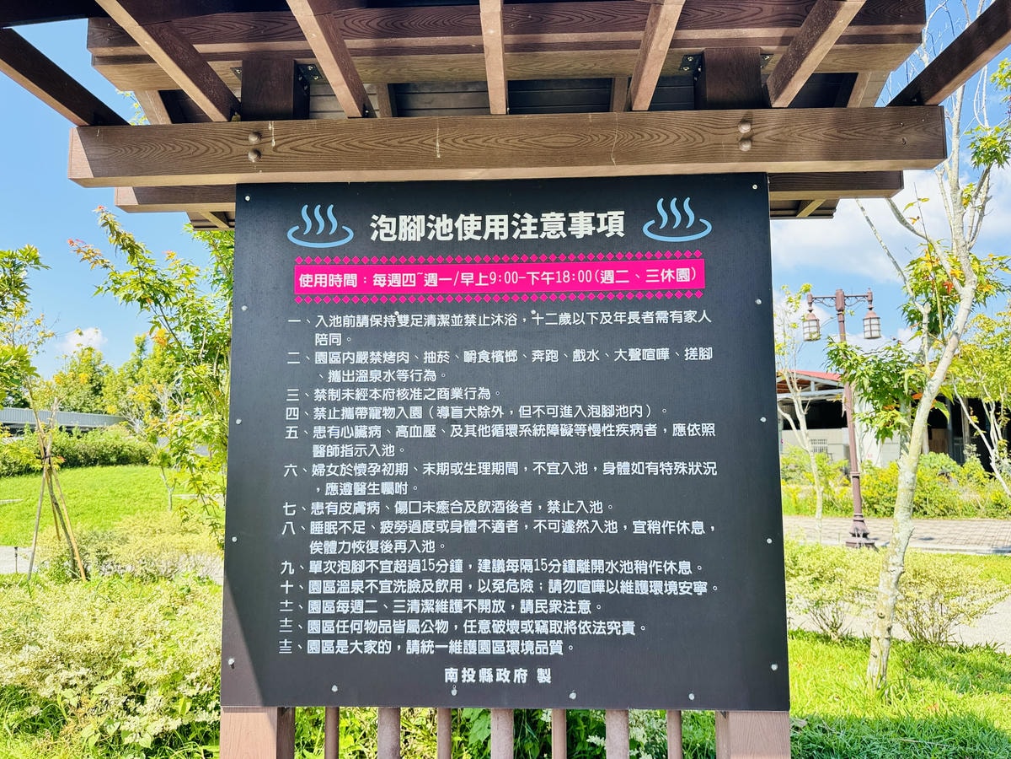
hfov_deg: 71.6
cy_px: 380
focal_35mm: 24
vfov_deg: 56.8
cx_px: 506
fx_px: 701
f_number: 1.78
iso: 80
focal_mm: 6.76
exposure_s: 1/782
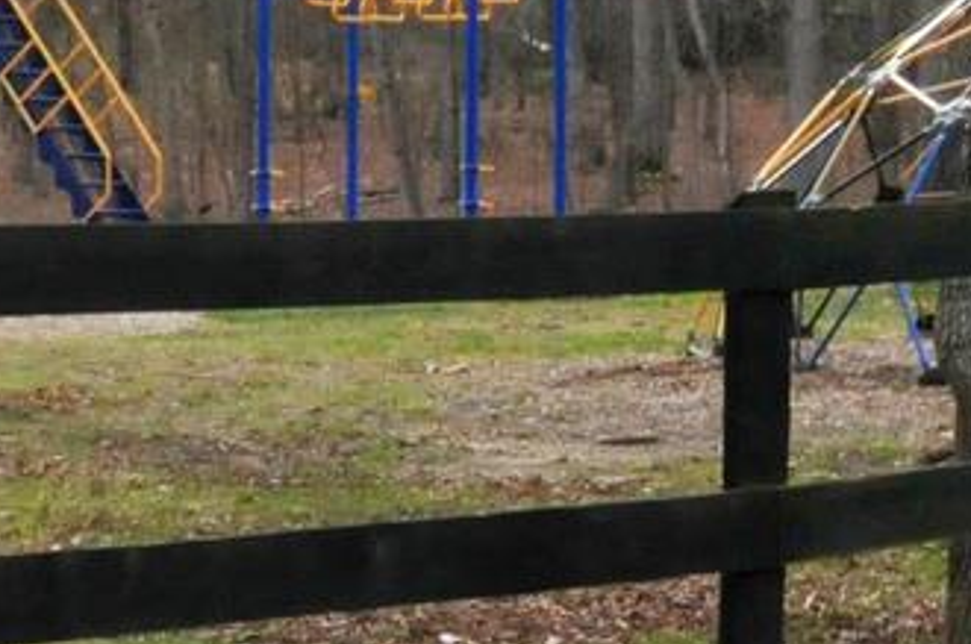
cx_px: -471
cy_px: -112
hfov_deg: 9.8
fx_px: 5521
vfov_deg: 6.6
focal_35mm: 205
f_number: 11
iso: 800
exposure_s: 1/640
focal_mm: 22
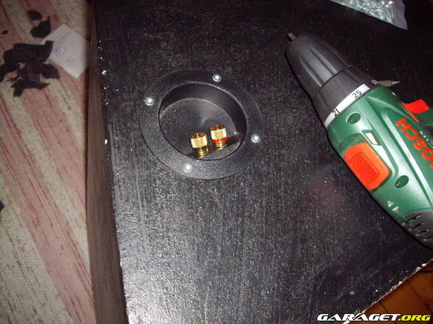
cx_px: 216
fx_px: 475
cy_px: 162
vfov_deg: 37.7
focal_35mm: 38
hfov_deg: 49.0
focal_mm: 6.2
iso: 400
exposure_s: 1/40
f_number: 2.7
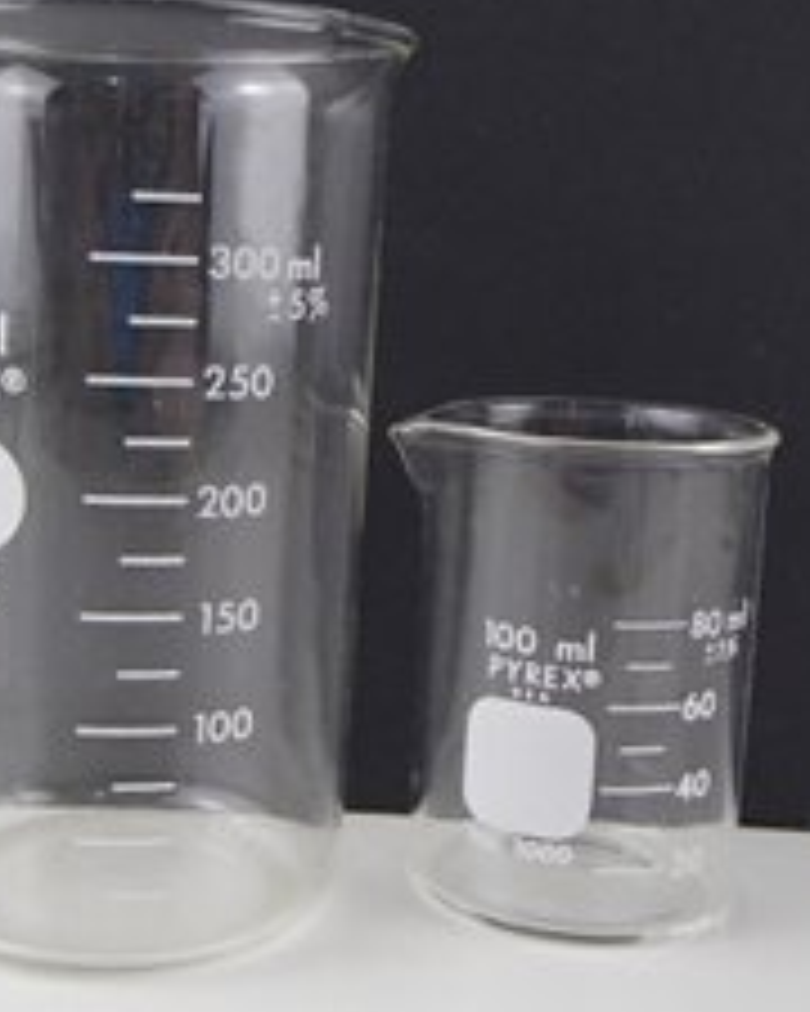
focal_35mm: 55
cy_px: 475
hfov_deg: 27.5
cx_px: 277
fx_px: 1648
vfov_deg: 34.1
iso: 500
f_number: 4.7
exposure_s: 1/160
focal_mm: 6.64
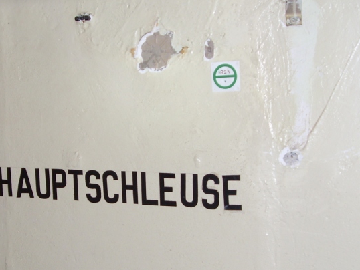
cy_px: 188
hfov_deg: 32.6
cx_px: 154
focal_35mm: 59
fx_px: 614
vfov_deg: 24.7
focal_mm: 6.3
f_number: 3.5
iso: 50
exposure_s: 1/30
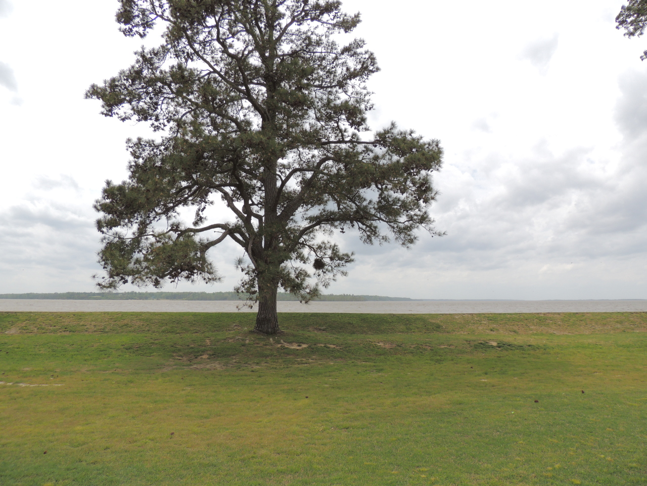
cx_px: 324
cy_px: 243
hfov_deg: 71.6
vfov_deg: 56.8
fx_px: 449
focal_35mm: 24
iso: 100
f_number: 3
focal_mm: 4.3
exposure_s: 1/1250
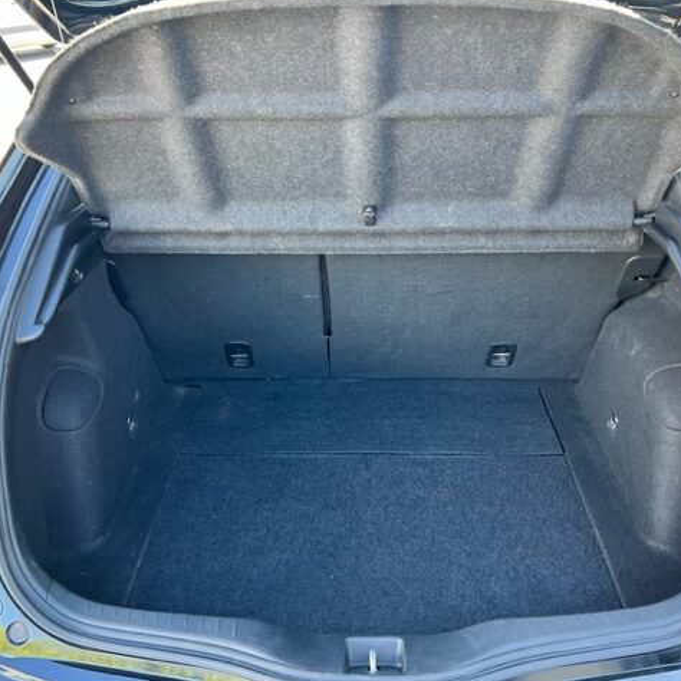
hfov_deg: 52.5
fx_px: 690
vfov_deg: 52.5
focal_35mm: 31
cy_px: 338
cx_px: 345
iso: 125
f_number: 1.5
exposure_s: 1/108
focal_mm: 5.7
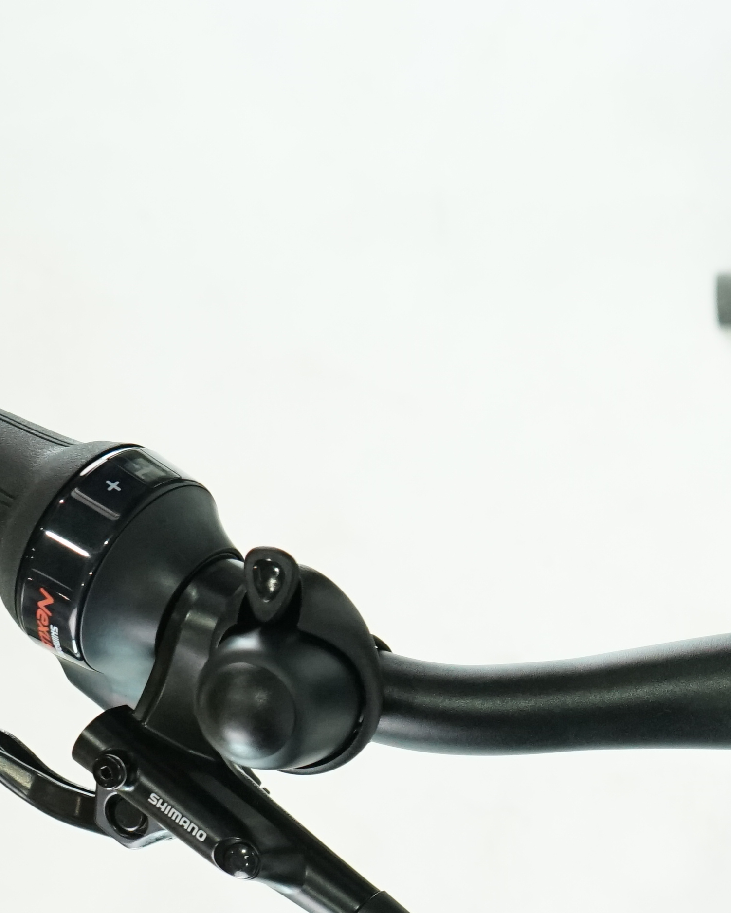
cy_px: 938
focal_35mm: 84
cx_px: 981
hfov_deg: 17.1
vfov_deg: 21.8
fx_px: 2271
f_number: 5.6
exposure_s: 1/200
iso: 2500
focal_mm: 28
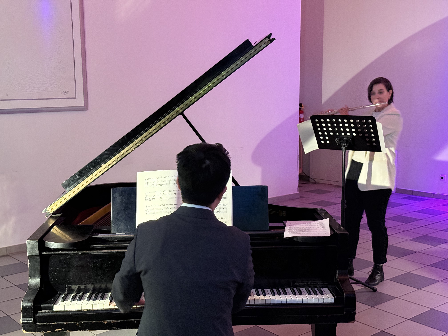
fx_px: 621
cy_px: 168
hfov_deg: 39.7
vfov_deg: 30.3
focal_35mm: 48
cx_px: 224
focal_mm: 6.76
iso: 640
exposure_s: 1/20
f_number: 1.78
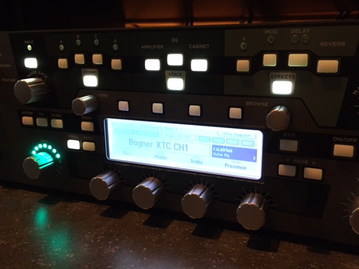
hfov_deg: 58.3
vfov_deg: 45.4
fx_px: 321
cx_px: 186
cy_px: 127
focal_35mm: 31
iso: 160
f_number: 2.2
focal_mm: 4.15
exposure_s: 1/30
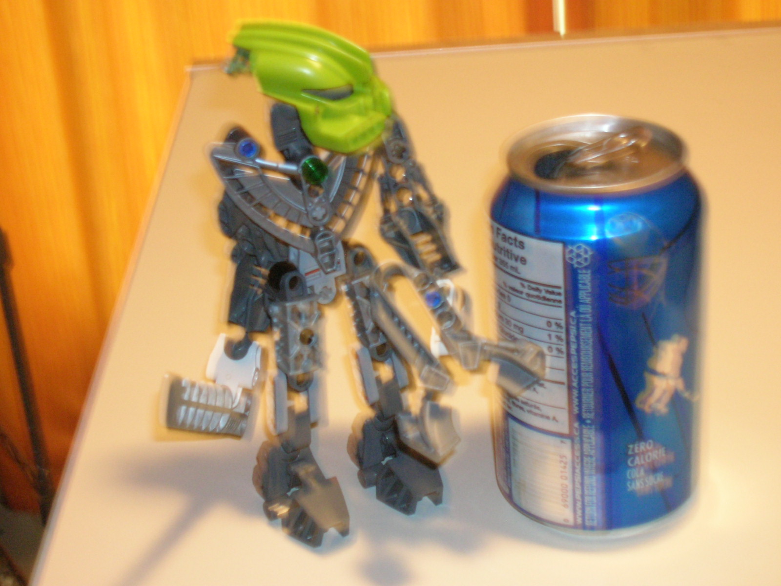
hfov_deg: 26.3
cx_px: 390
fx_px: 1670
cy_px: 293
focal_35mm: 74
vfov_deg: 19.9
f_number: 4
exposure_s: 1/3
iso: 200
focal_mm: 12.3
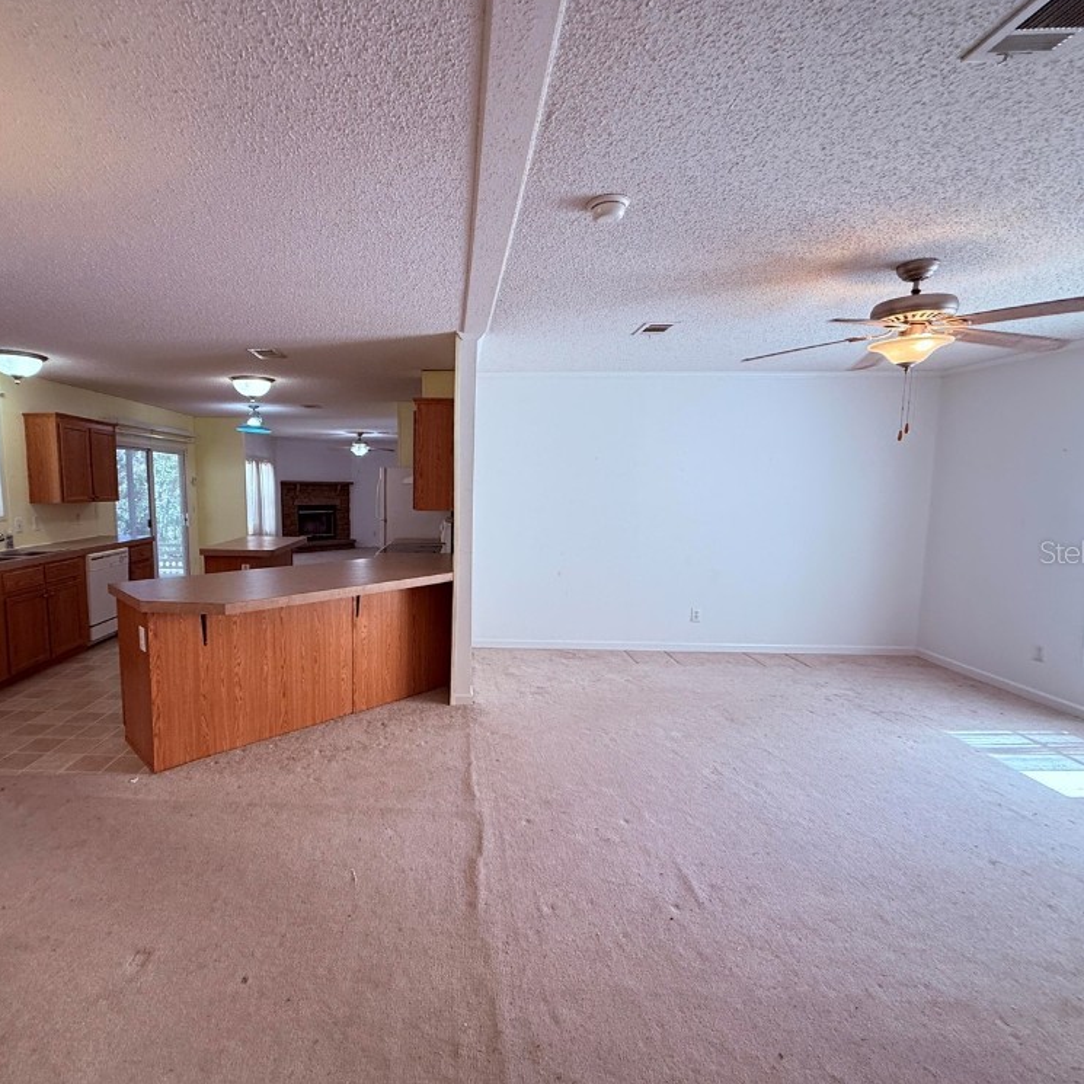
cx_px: 432
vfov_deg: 84.0
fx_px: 602
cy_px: 551
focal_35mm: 17
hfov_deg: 82.9
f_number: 2.2
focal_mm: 2.22
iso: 200
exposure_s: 1/120
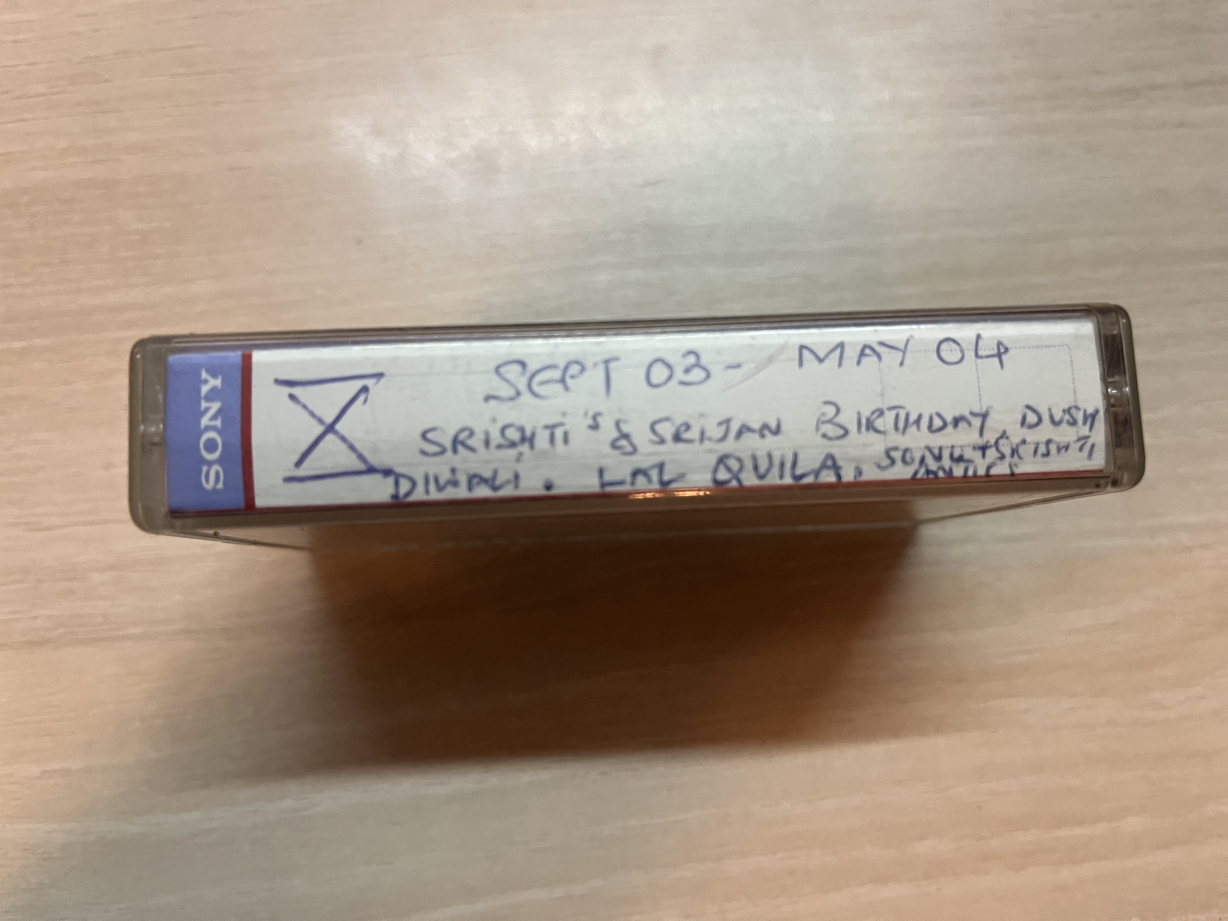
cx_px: 614
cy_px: 460
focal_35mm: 26
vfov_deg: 53.1
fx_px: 922
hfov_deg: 67.3
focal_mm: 5.1
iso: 200
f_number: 1.6
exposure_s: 1/50
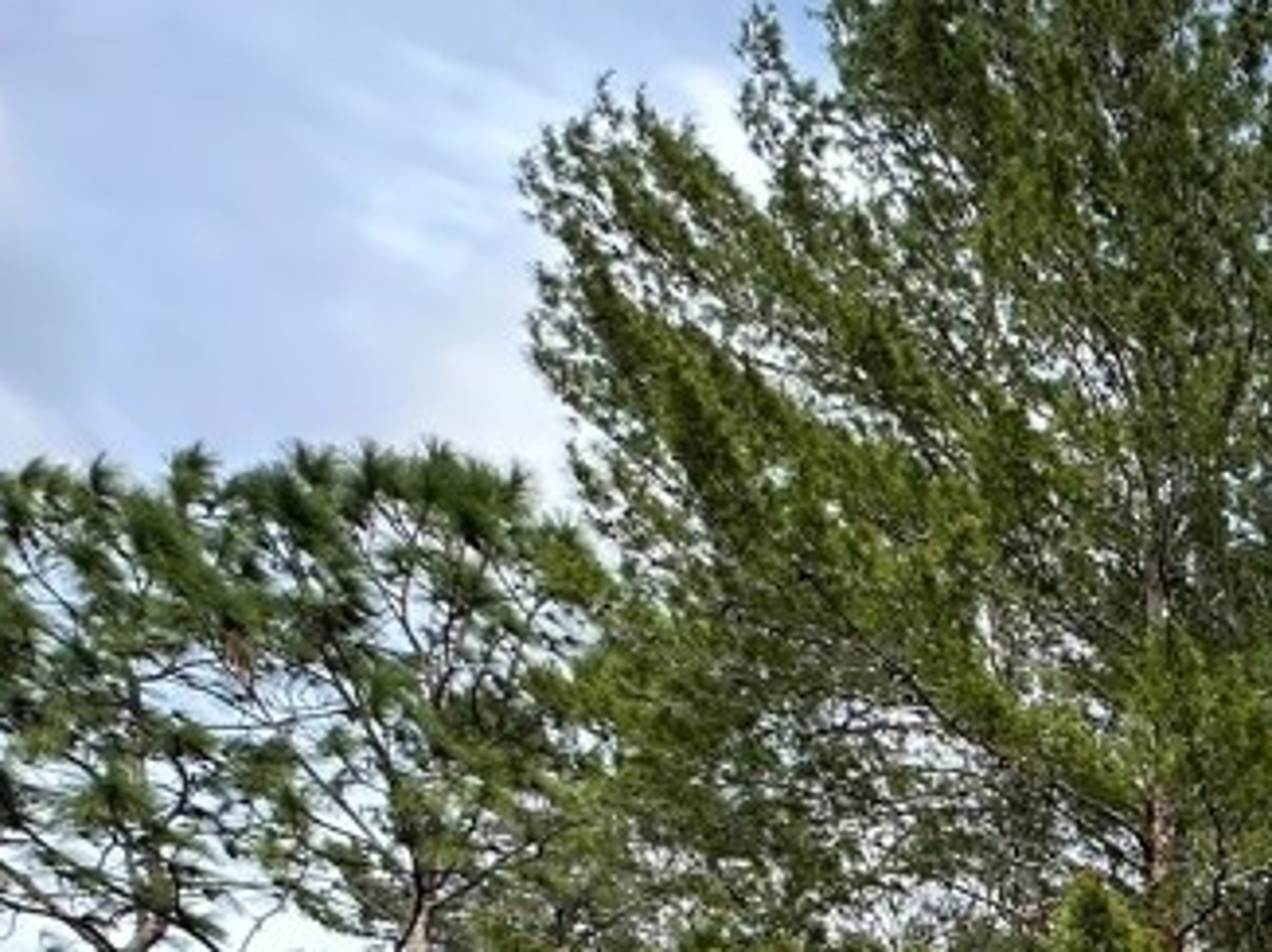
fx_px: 1616
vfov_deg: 26.9
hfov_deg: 27.8
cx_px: 1939
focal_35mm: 44
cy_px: 1280
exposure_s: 1/749
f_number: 2.2
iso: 40
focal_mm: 2.22
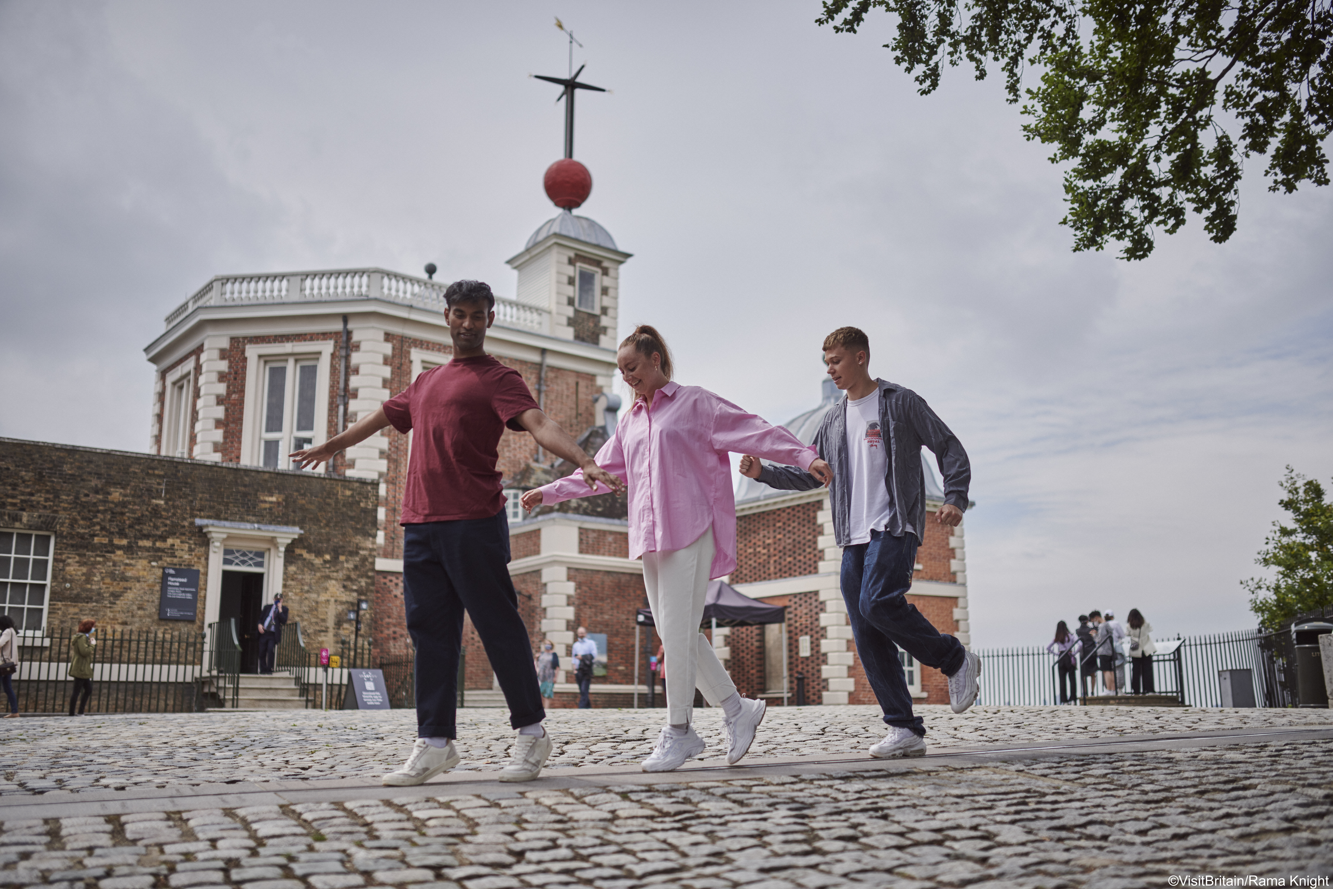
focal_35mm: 35
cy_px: 444
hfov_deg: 54.4
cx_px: 666
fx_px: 1296
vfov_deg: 37.9
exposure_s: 1/8000
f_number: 1.4
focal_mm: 35
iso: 125
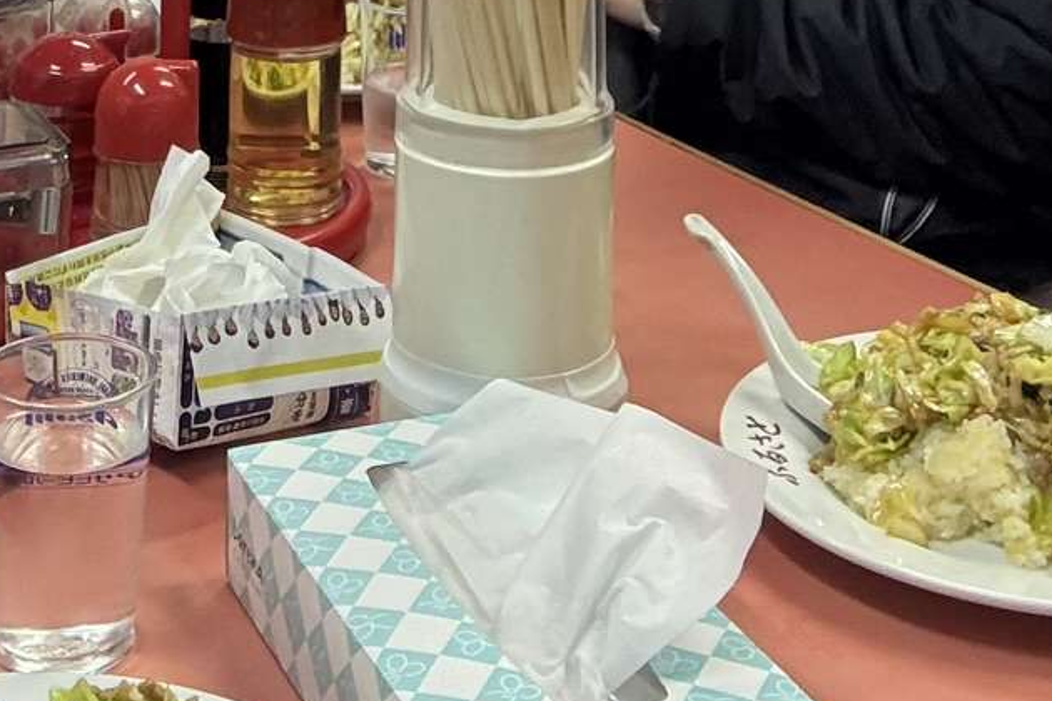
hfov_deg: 26.5
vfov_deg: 15.6
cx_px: 341
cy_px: -532
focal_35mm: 76
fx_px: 2221
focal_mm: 2.69
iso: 200
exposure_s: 1/50
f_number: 1.9
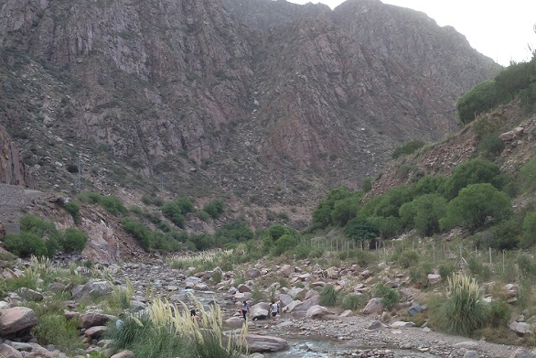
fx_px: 611
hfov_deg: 47.4
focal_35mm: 41
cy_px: 217
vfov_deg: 32.5
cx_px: 271
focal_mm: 4.12
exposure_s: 1/167
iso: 50
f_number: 2.4
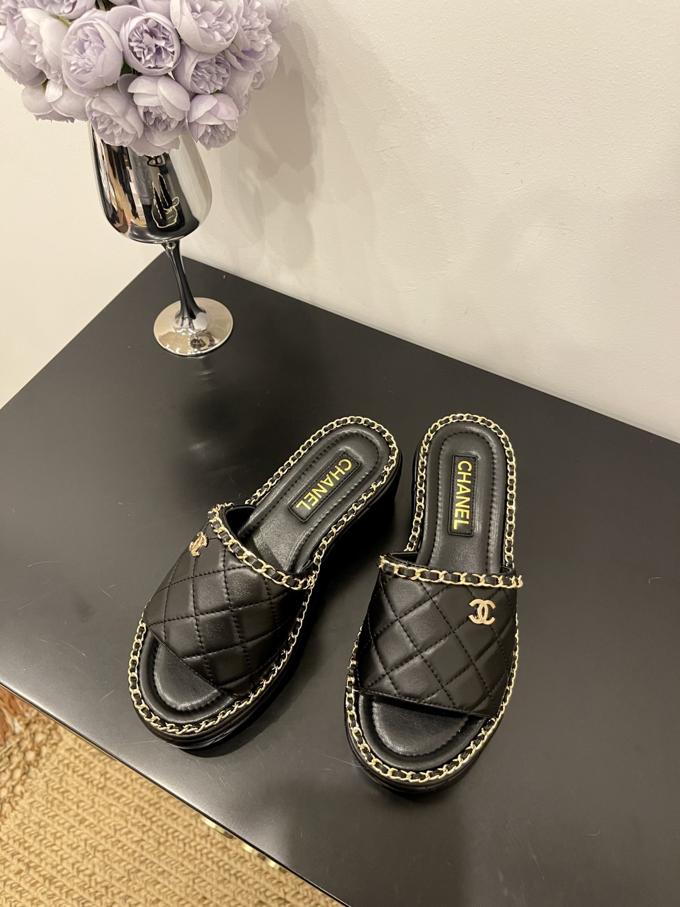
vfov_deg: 67.3
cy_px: 454
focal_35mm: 26
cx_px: 340
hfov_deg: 53.1
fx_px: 681
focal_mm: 5.1
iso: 500
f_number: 1.6
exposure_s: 1/60
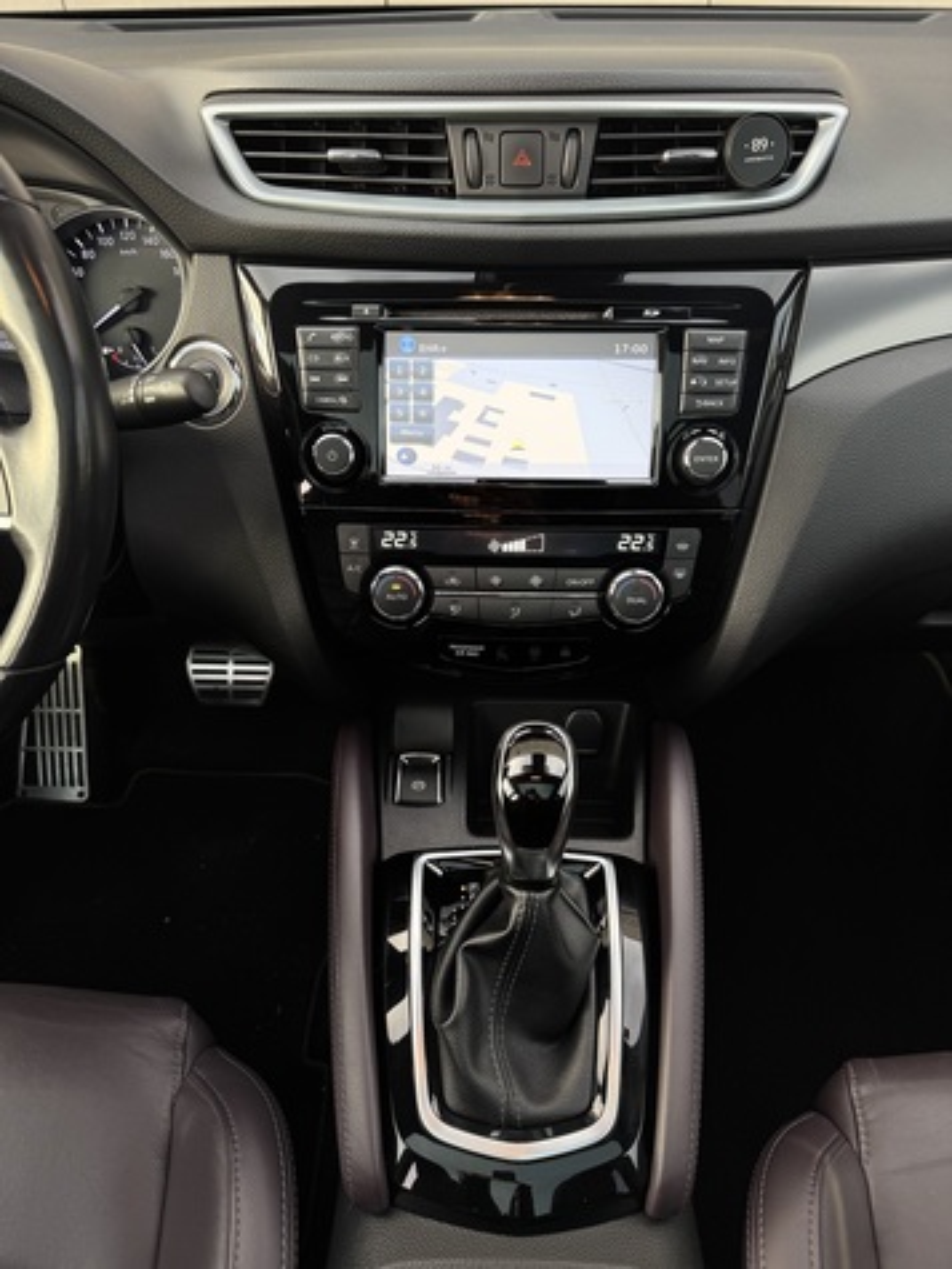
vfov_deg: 71.6
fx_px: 880
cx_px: 476
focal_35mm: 24
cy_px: 634
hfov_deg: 56.8
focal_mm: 6.76
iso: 125
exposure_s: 1/121
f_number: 1.78
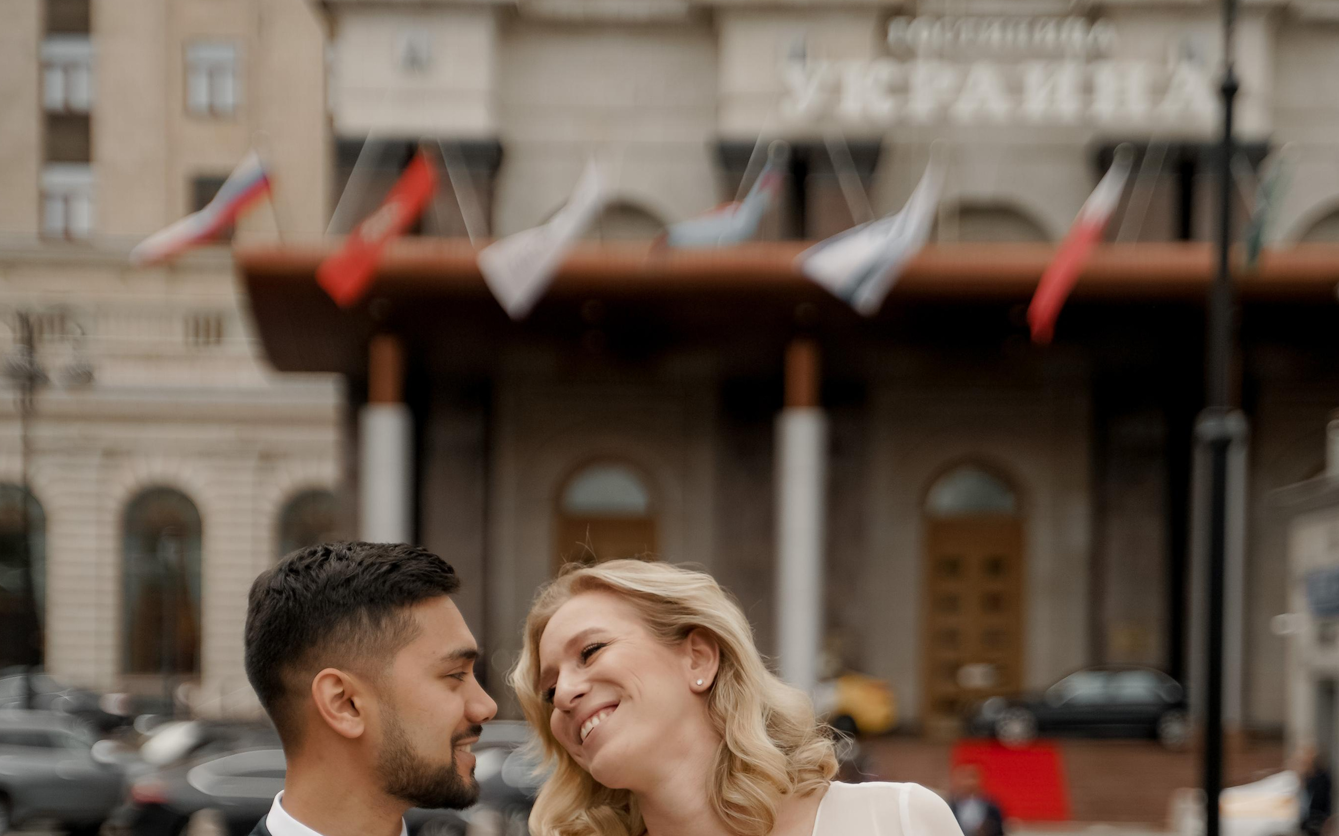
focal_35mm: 103
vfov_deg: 12.6
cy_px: 782
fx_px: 3759
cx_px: 667
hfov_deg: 20.2
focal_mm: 67
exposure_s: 1/3200
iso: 200
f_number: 2.8
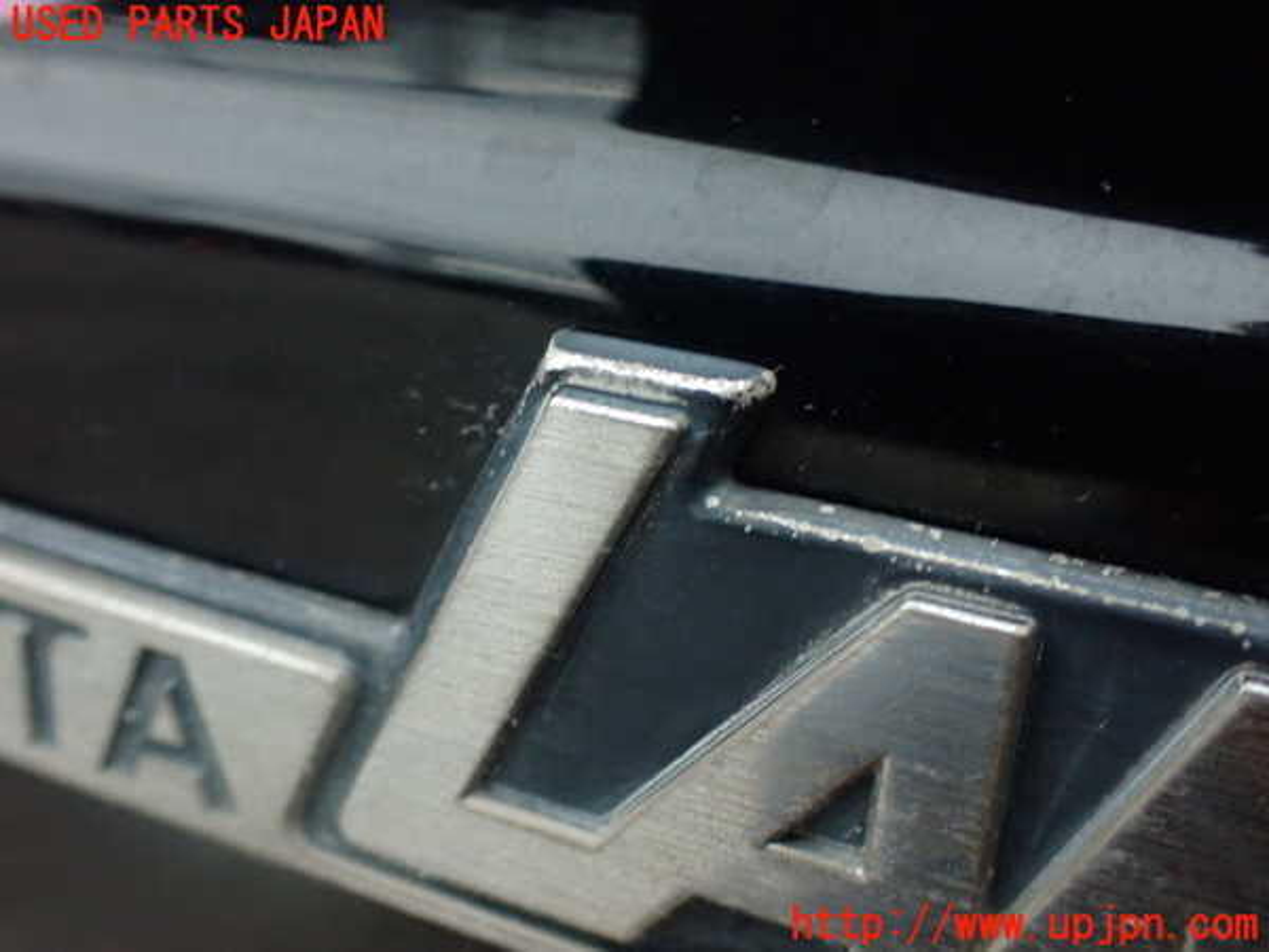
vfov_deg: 44.2
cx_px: 634
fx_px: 1173
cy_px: 476
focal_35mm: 32
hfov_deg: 56.8
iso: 800
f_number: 2.4
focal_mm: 5.79
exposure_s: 1/25
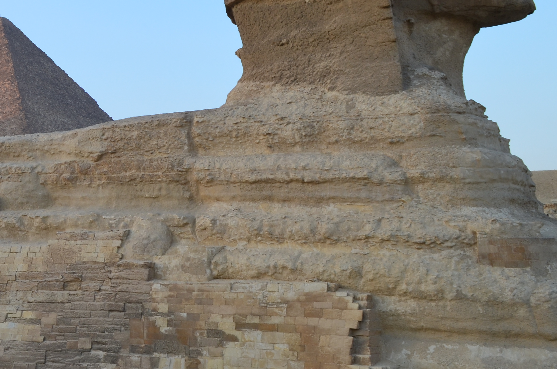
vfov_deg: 23.7
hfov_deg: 33.1
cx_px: 42
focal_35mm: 57
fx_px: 880
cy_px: 162
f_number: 10
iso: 200
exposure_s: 1/80
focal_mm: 18
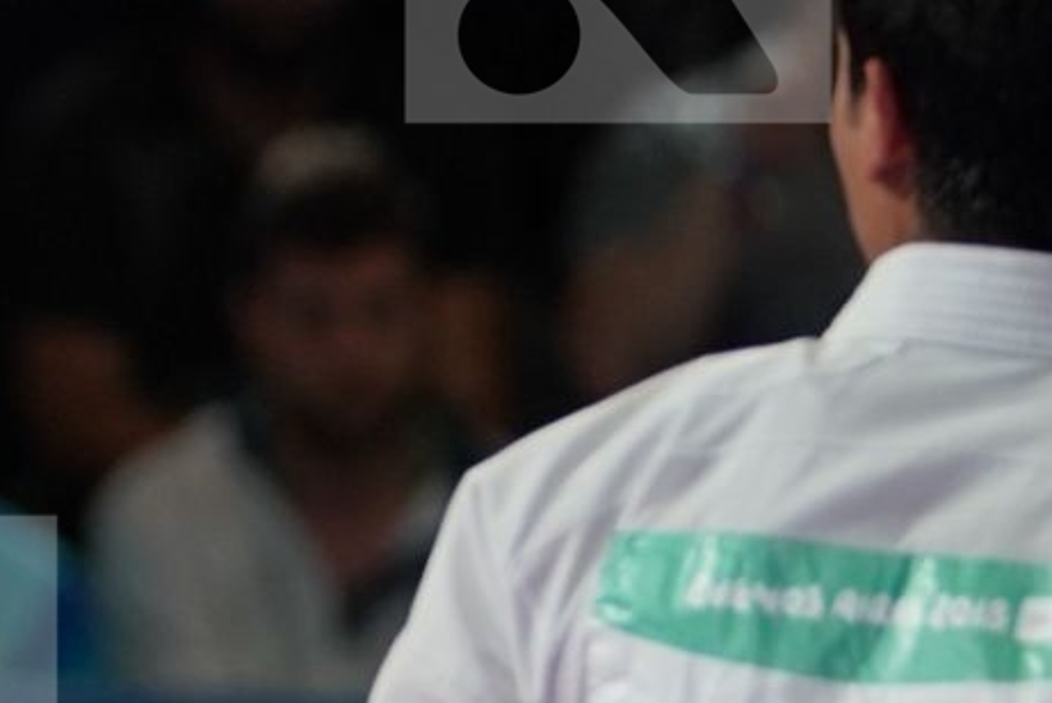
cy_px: 724
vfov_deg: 1.5
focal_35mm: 901
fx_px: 26345
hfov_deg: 2.3
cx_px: -929
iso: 1000
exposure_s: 1/1000
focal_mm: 154
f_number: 2.8
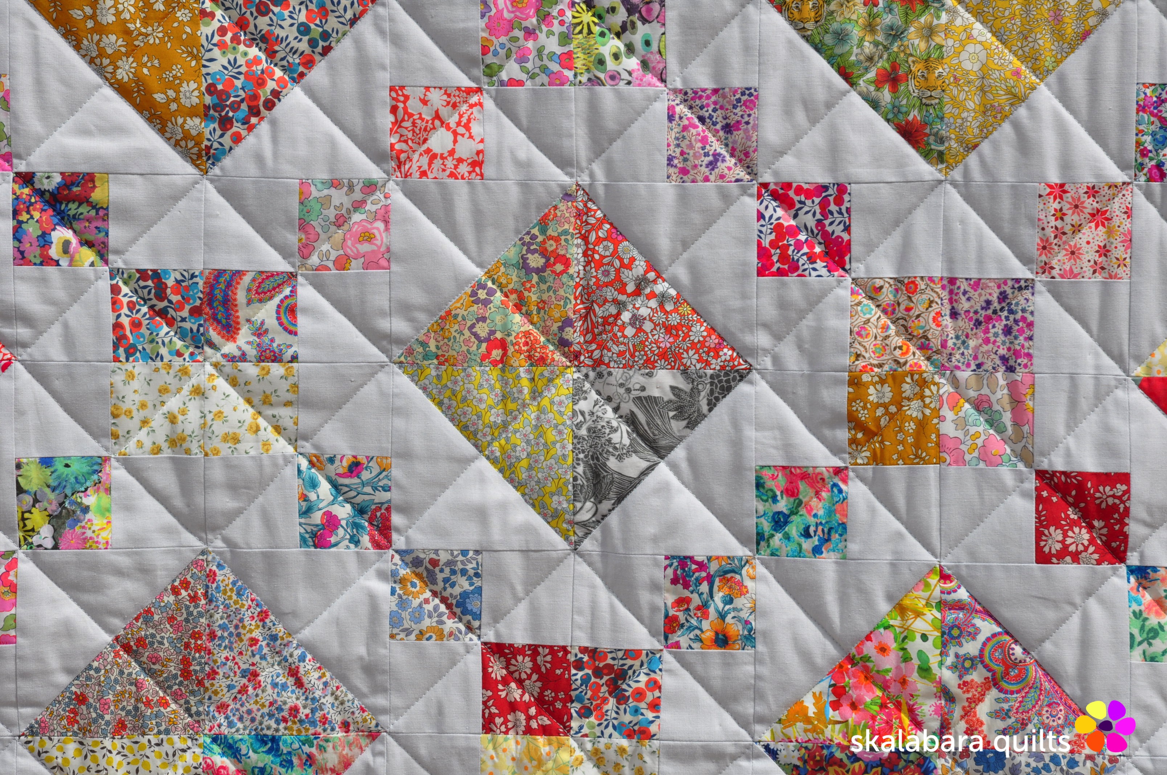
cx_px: 584
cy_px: 388
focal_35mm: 117
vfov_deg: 11.7
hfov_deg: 17.5
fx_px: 3788
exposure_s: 1/400
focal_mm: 78
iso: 200
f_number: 10
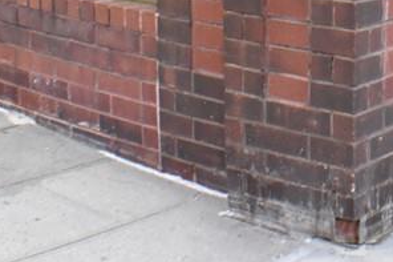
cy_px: -148
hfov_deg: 14.9
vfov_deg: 10.0
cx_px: 502
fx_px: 1440
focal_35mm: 132
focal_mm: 24
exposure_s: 1/320
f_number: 9
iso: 1600
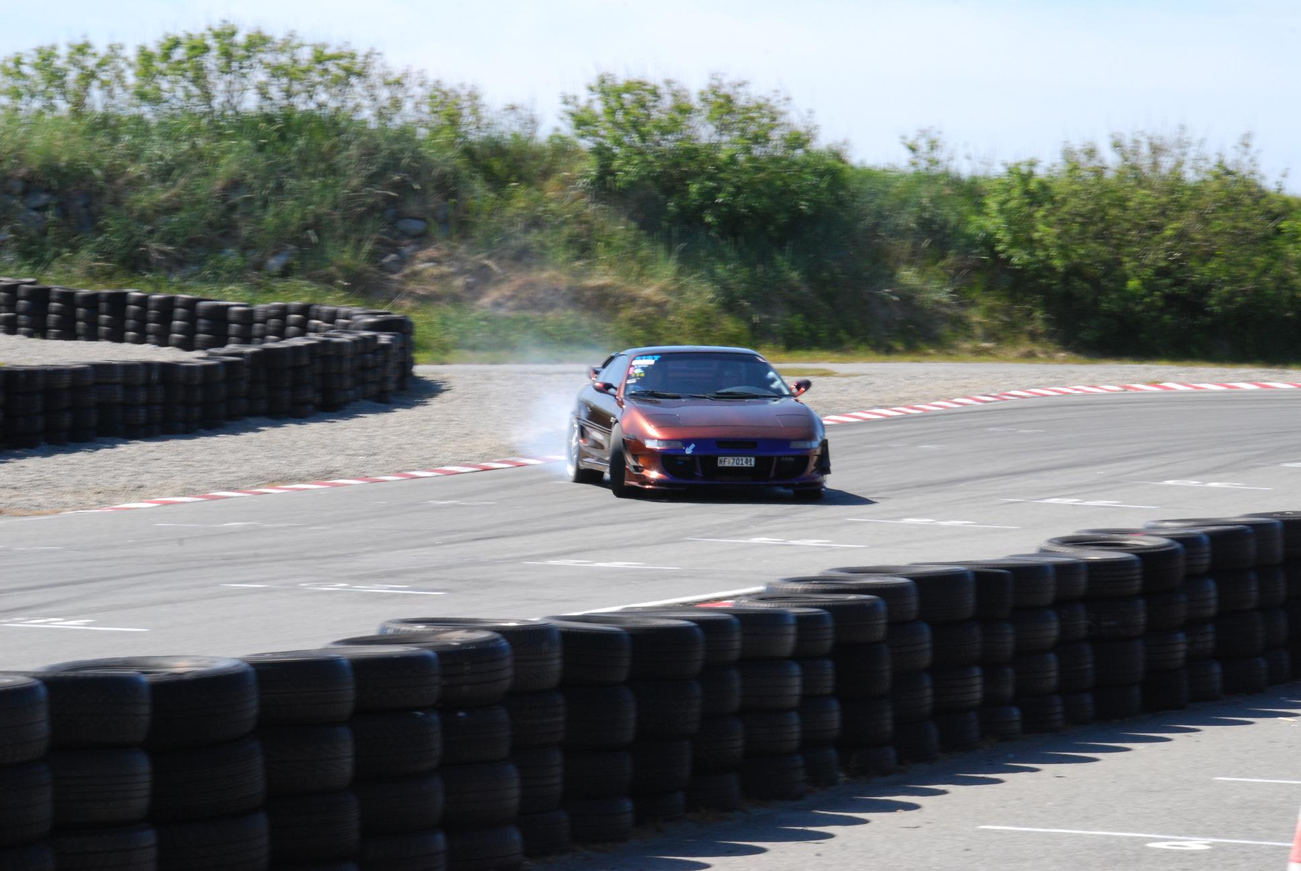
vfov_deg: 8.7
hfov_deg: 13.0
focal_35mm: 158
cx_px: 650
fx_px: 5699
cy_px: 436
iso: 400
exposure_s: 1/80
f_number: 22
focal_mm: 105
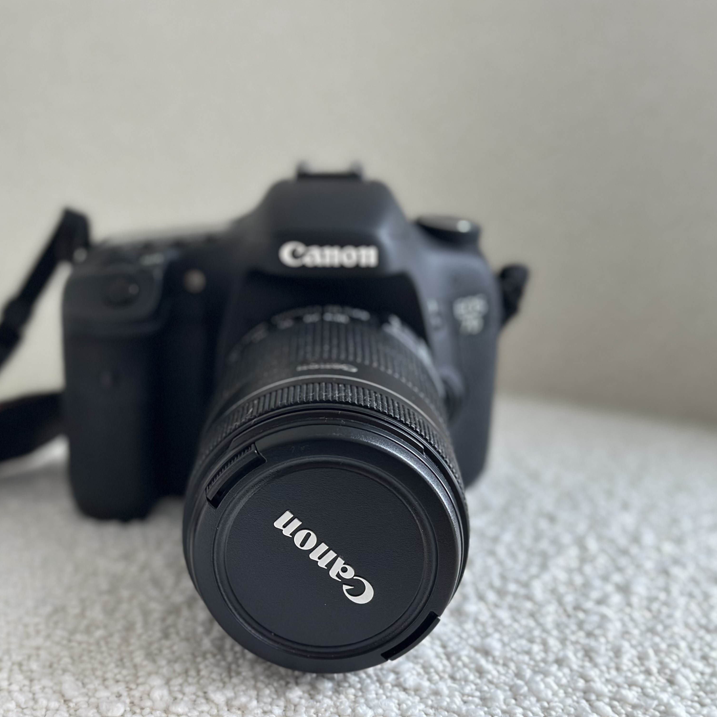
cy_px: 356
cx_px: 240
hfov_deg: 29.8
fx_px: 1336
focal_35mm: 57
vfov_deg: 30.0
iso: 125
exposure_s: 1/121
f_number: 1.78
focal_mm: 6.86
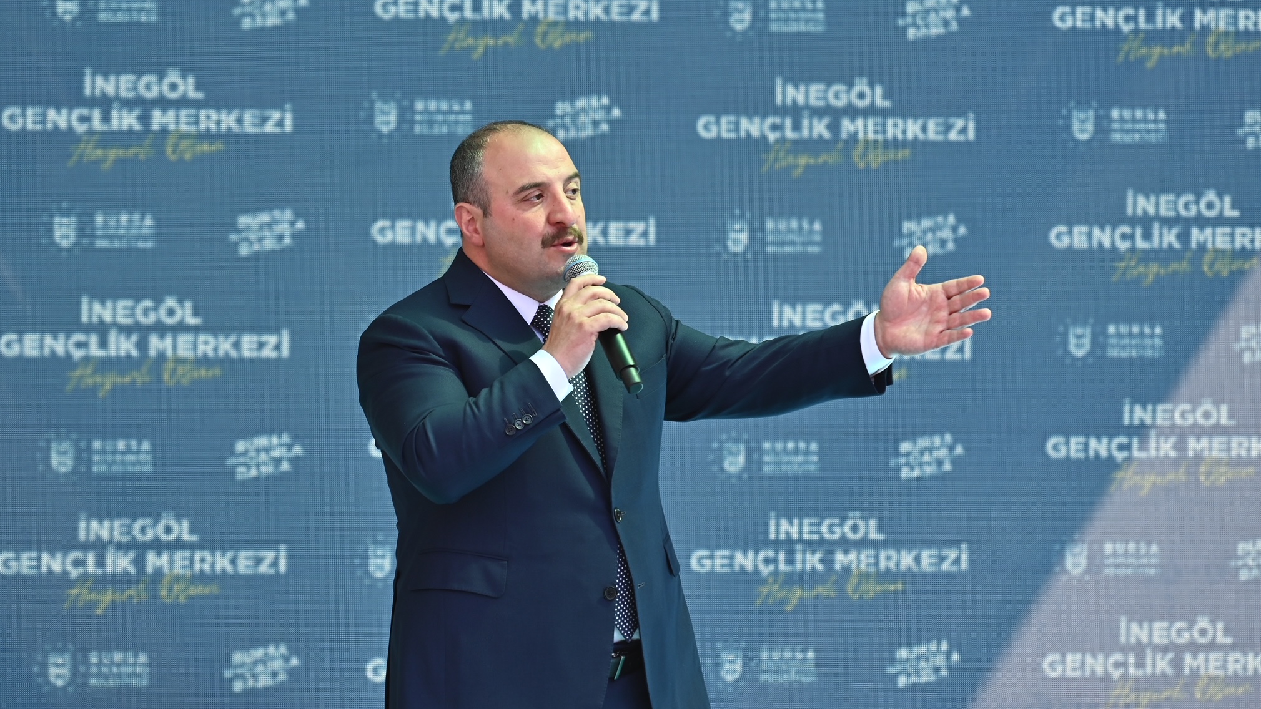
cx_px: 631
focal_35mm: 275
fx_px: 9196
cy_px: 313
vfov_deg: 4.4
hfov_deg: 7.8
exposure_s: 1/500
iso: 160
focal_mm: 175
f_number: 4.5
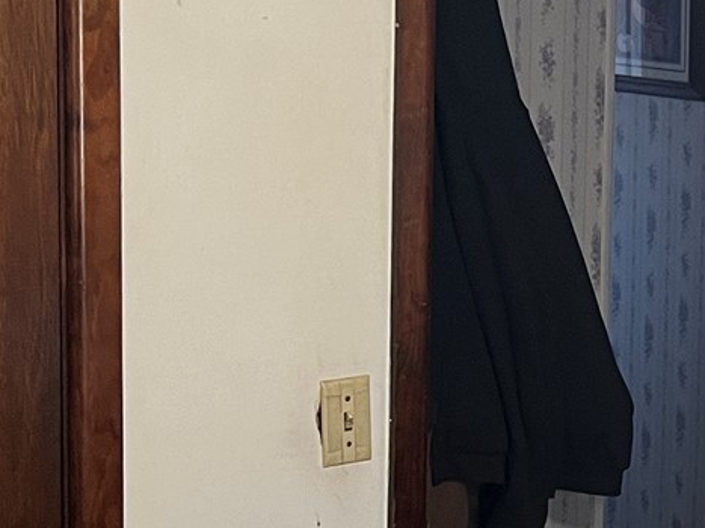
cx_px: 1168
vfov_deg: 13.8
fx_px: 2179
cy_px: 412
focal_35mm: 107
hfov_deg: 16.2
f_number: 1.6
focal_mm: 5.1
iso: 160
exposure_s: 1/60
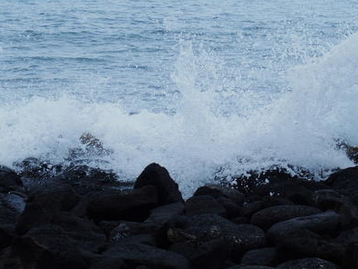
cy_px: 123
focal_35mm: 114
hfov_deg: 17.3
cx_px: 199
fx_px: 1179
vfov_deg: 13.0
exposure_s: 1/1250
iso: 100
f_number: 4
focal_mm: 21.2
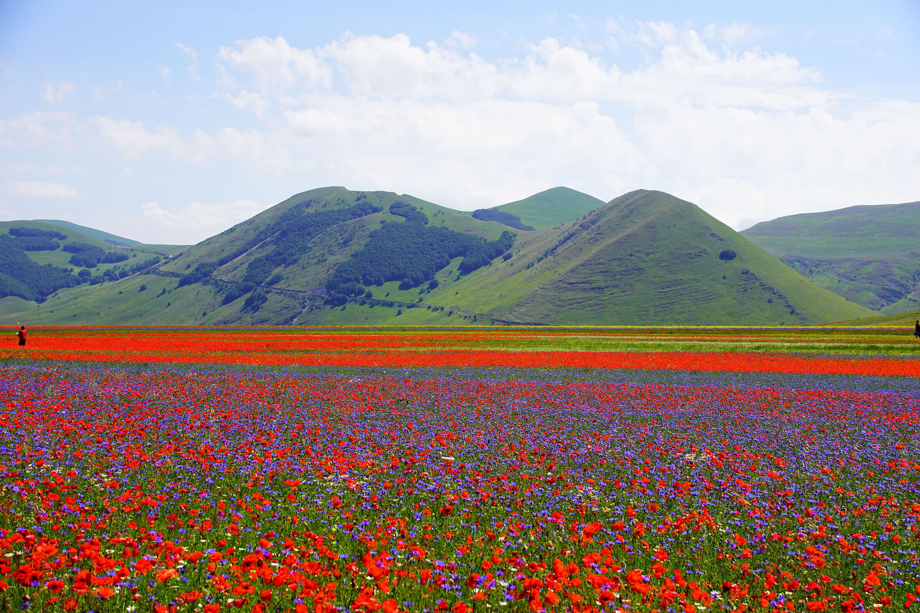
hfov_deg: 29.9
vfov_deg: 20.2
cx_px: 460
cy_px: 306
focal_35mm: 68
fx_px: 1725
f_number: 8
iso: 100
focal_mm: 45
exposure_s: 1/350
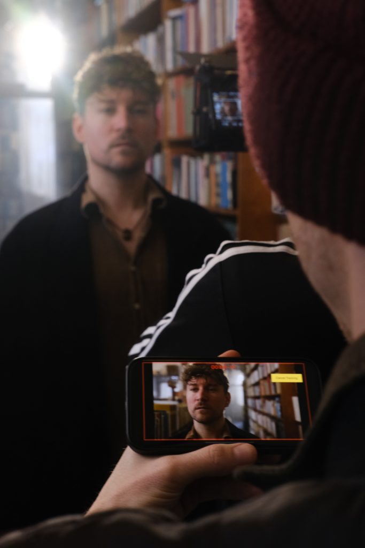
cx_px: 182
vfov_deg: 37.5
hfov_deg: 25.5
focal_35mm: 53
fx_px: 806
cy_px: 274
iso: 2000
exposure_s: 1/60
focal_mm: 35
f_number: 8
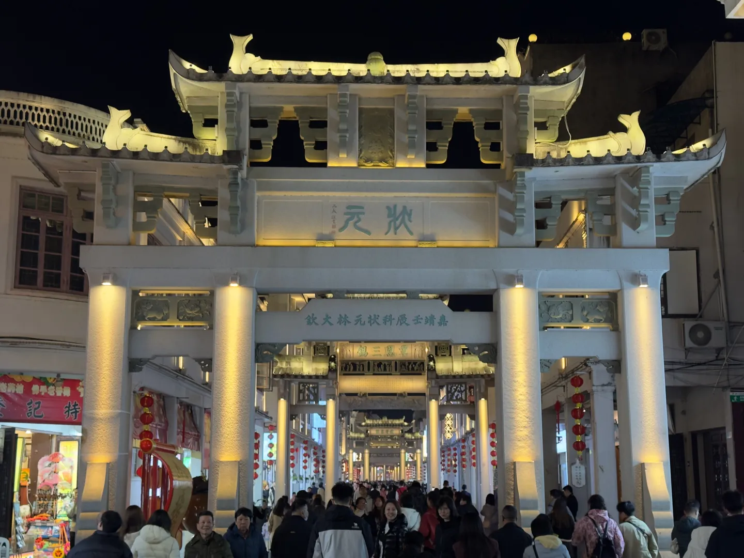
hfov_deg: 39.7
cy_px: 279
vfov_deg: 30.3
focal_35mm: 48
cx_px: 372
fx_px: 1032
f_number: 1.78
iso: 250
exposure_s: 1/50
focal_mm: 6.76
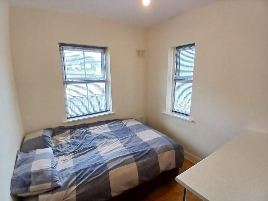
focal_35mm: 17
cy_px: 100
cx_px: 134
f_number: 2.2
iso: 100
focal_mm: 1.4
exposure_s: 1/33.3
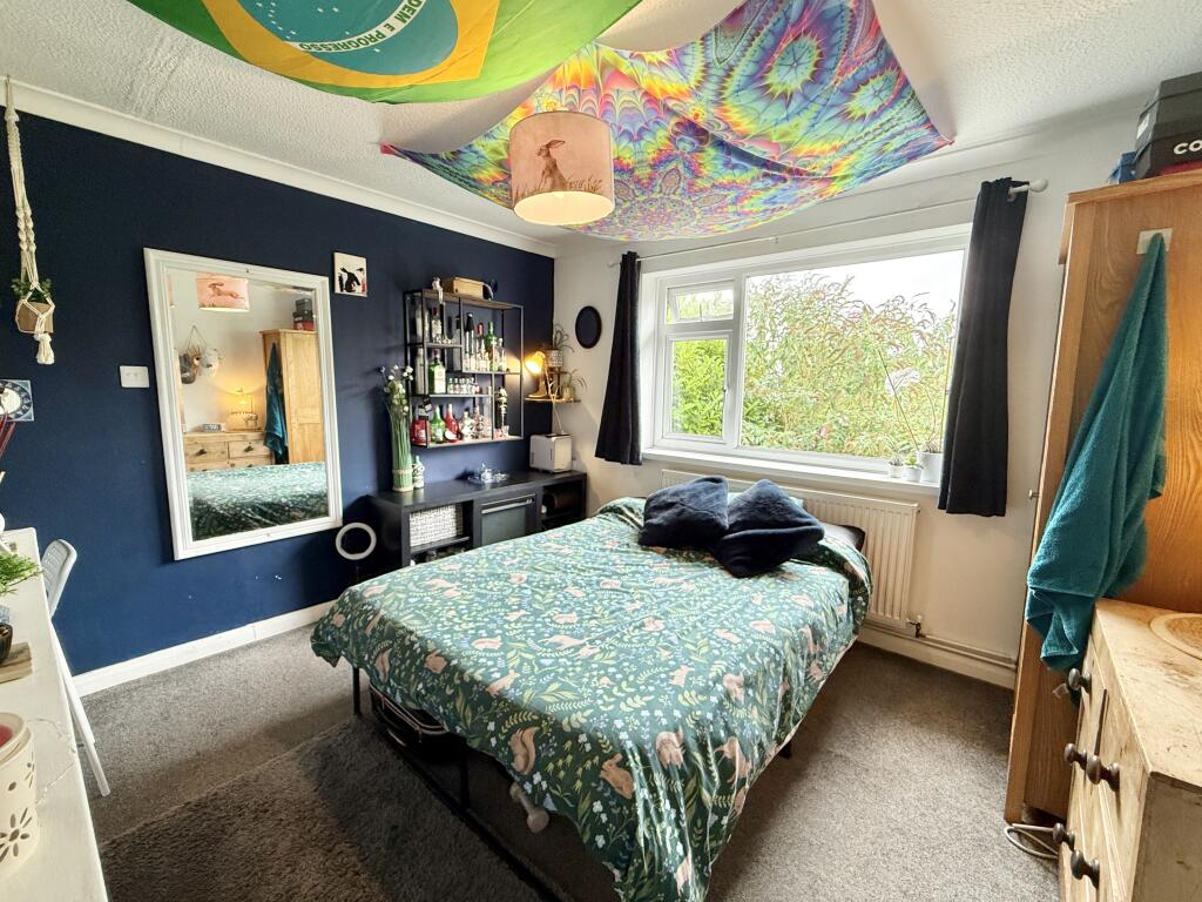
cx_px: 601
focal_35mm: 14
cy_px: 451
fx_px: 486
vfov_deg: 85.7
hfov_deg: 102.1
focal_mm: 2.22
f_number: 2.2
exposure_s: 1/100
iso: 250
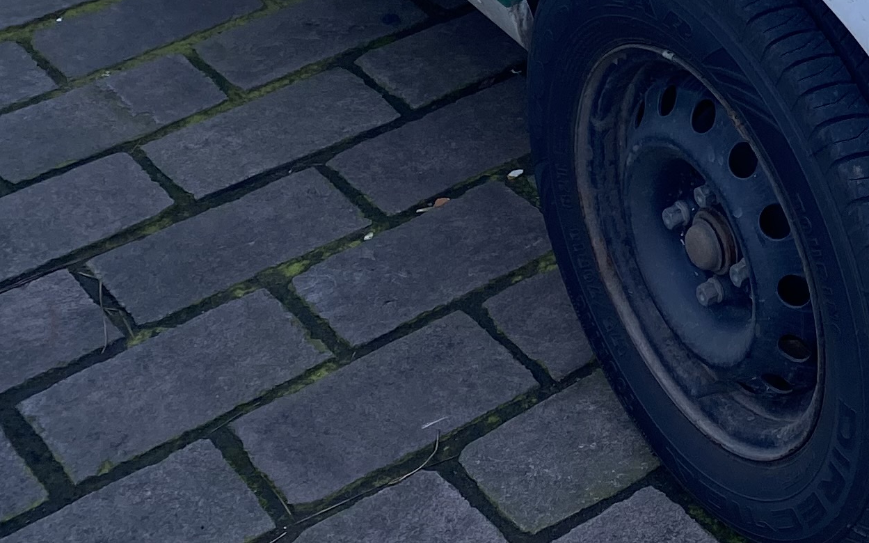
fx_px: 2107
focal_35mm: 89
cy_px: -224
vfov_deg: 13.9
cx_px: 990
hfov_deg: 21.9
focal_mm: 4.25
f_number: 1.8
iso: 32
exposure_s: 1/327
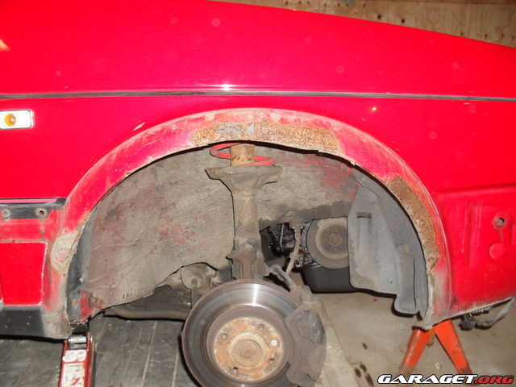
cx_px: 258
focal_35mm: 35
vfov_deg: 40.7
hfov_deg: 52.6
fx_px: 522
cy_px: 194
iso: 200
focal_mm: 6.3
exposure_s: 1/45
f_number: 3.2
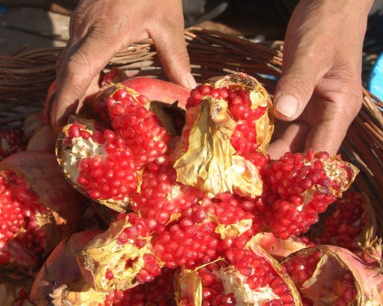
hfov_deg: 31.5
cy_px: 171
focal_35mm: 60
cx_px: 191
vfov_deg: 25.4
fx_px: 680
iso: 200
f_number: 8
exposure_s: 1/250
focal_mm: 31
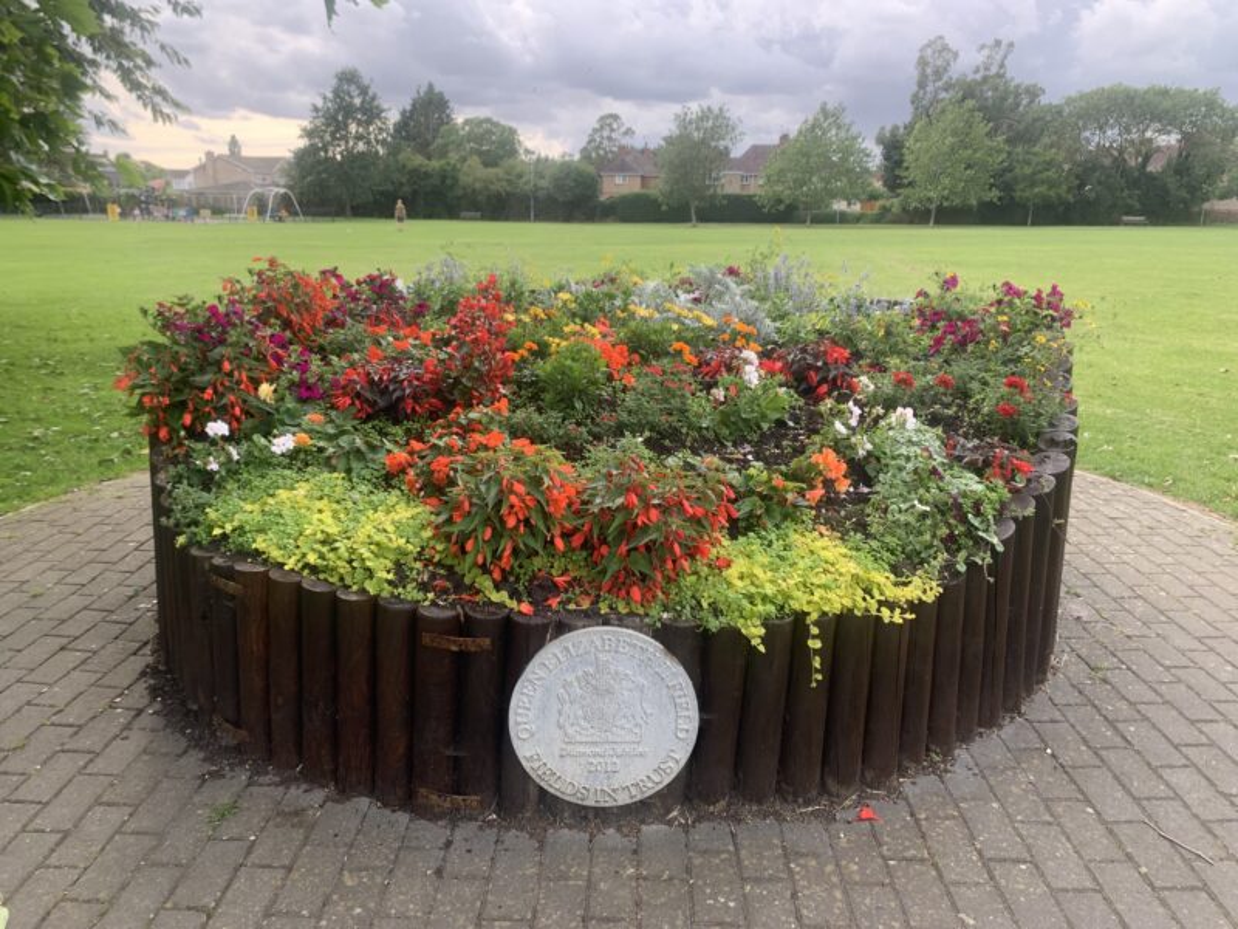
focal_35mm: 26
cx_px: 619
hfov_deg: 67.3
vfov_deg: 53.1
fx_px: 930
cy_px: 464
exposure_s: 1/353
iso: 25
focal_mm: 4.25
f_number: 1.8
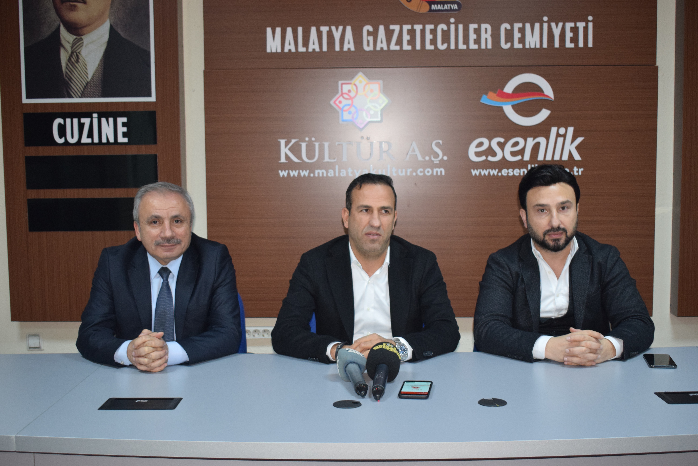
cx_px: 349
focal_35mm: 44
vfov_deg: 30.8
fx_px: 843
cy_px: 233
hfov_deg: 45.0
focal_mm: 29
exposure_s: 1/60
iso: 1100
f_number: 4.2
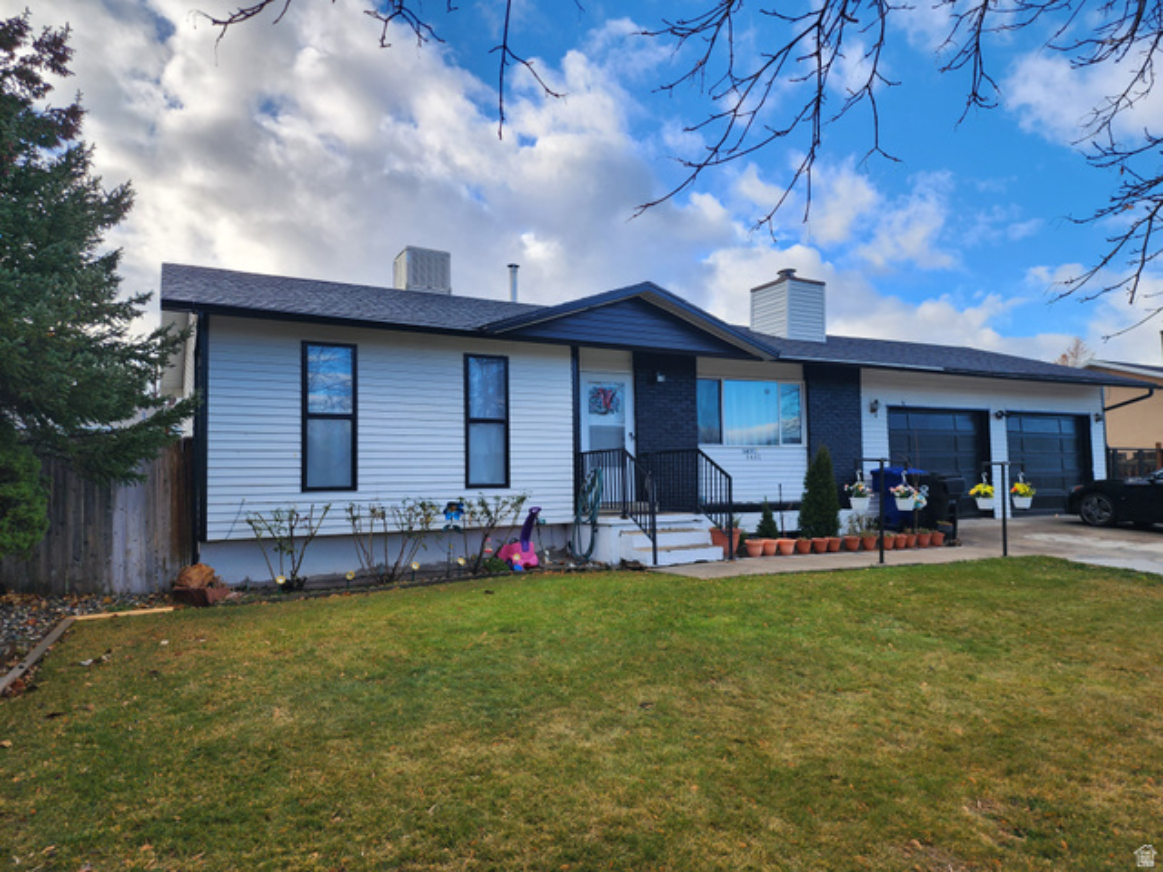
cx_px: 582
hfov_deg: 73.9
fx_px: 773
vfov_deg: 58.9
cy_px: 436
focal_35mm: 23
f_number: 1.8
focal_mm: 6.4
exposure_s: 1/437
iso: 12
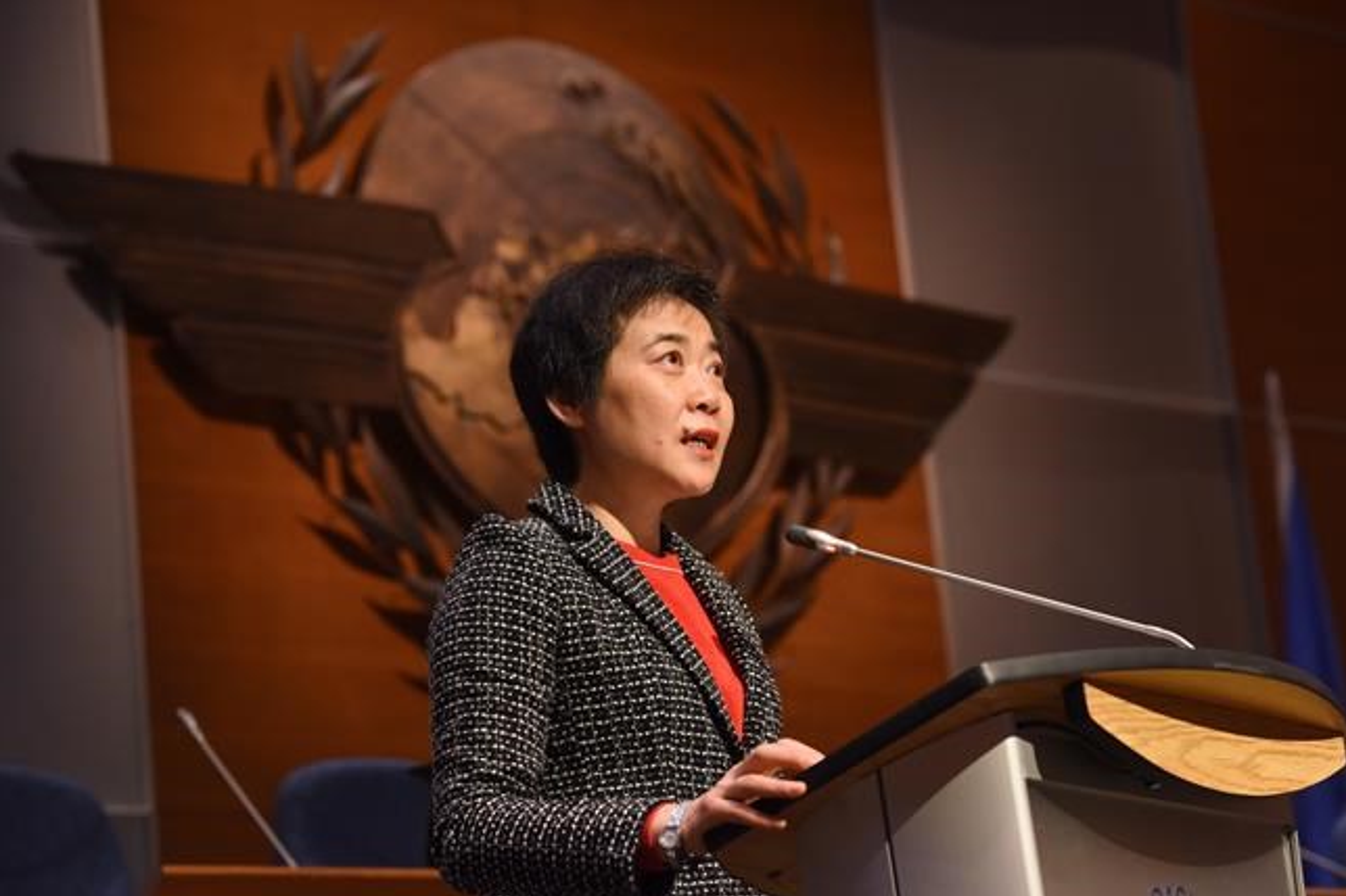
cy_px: 451
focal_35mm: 106
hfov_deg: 19.3
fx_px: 3962
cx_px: 673
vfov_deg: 12.9
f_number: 5.6
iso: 4000
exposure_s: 1/60
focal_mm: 105
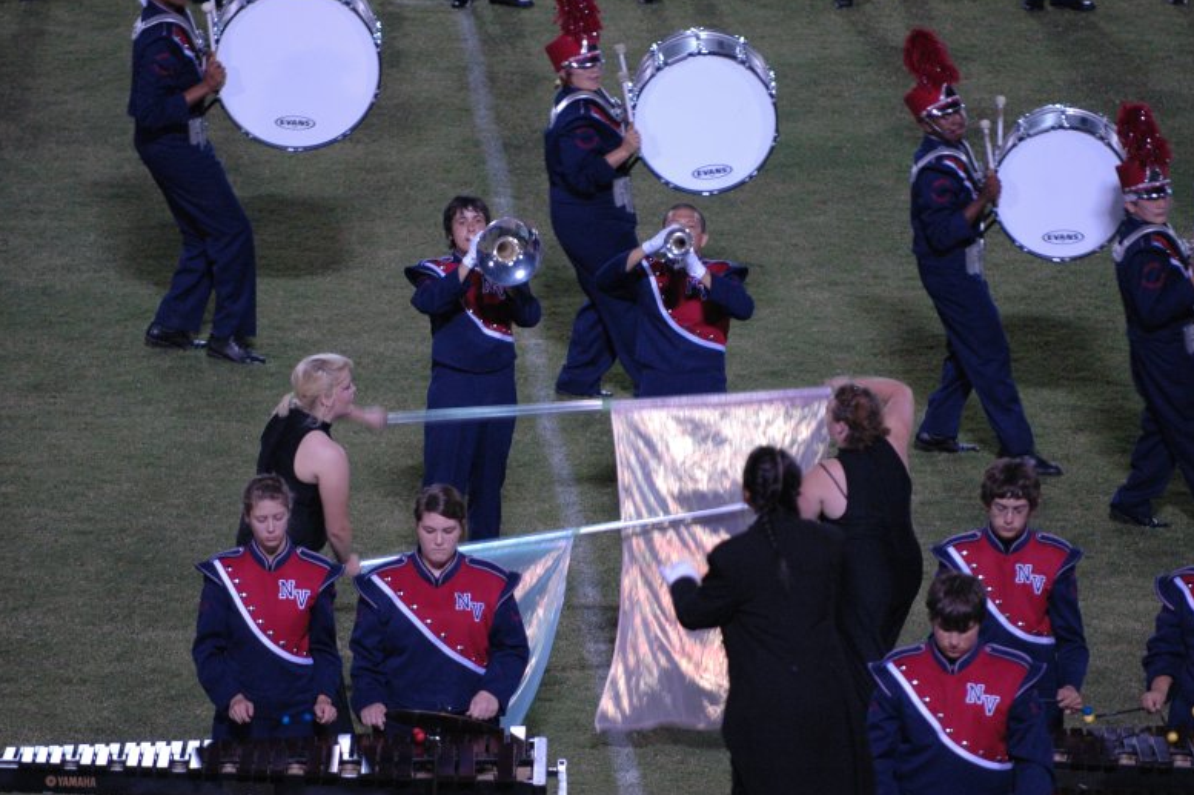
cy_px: 395
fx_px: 10242
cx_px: 584
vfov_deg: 4.4
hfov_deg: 6.7
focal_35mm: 309
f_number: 2.8
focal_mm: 200
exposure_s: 1/60
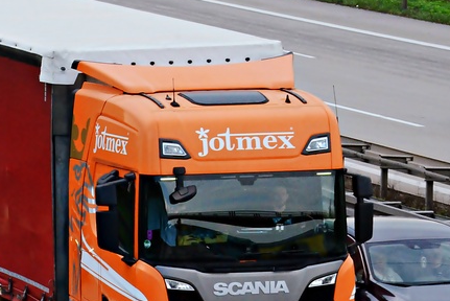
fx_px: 4515
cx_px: 106
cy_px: 198
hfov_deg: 5.7
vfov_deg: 3.8
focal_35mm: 361
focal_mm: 130
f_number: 14
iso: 2000
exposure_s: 1/500
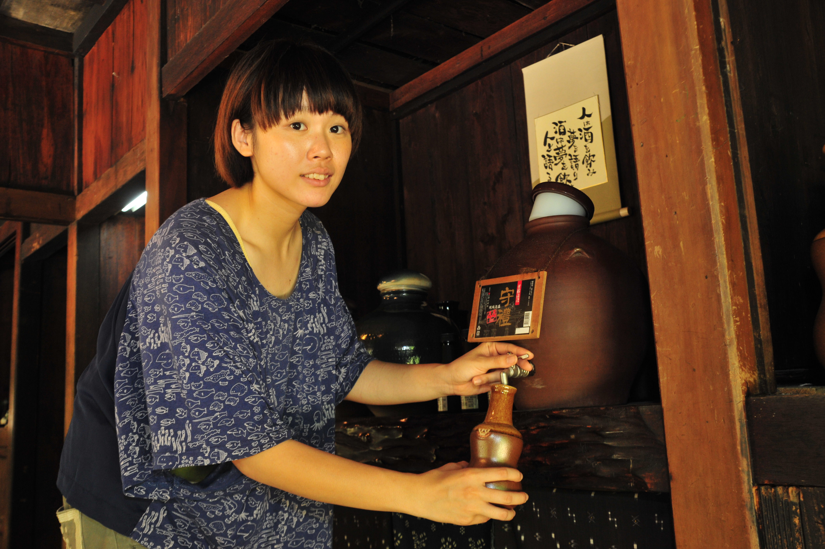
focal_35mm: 32
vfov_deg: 41.1
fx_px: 733
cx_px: 412
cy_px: 274
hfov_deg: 58.7
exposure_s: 1/30
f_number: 8
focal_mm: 32
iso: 1600
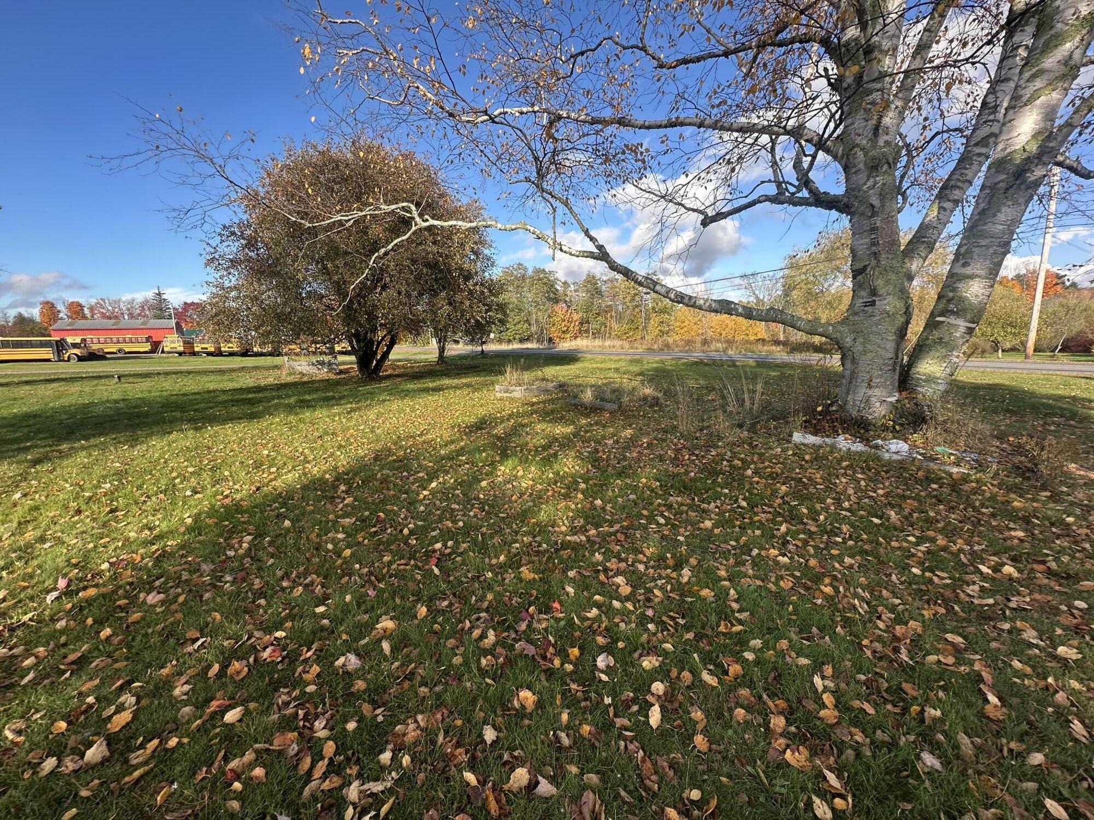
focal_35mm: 14
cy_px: 410
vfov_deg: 85.7
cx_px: 547
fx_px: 442
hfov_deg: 102.1
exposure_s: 1/716
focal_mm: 2.22
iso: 40
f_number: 2.2
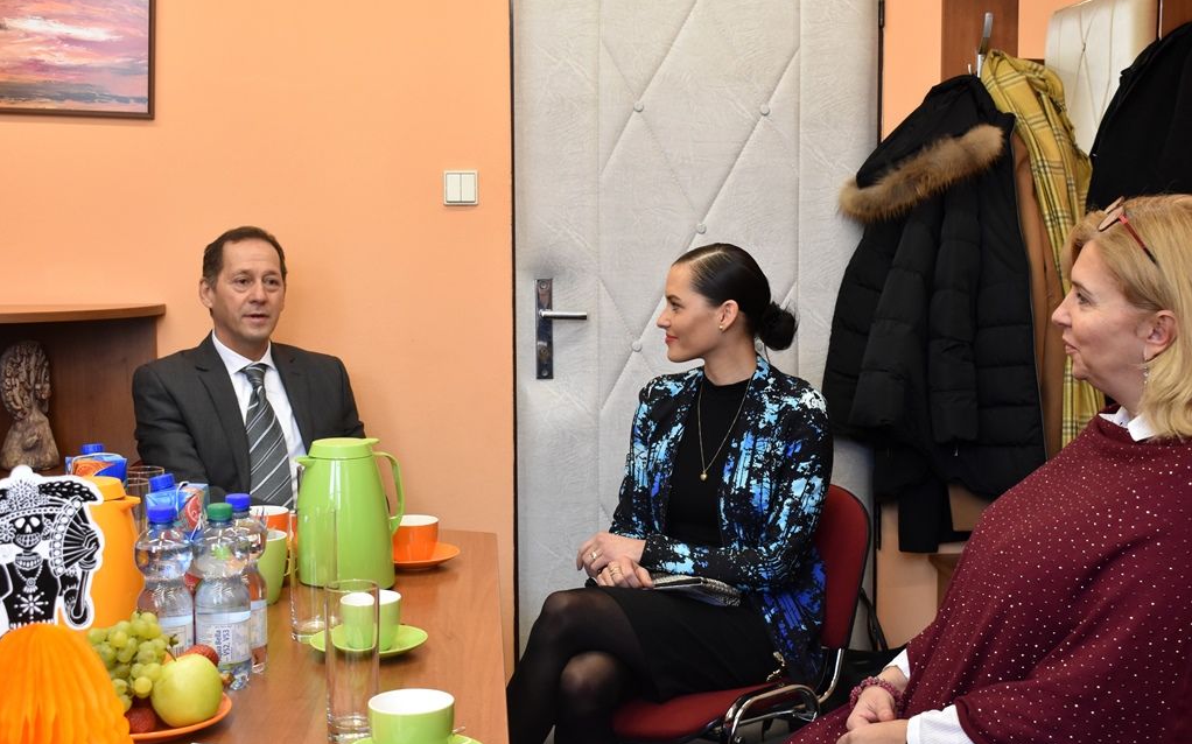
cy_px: 361
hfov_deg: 42.2
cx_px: 596
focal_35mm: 48
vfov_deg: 27.1
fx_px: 1543
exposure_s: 1/50
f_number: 8
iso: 1250
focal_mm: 31
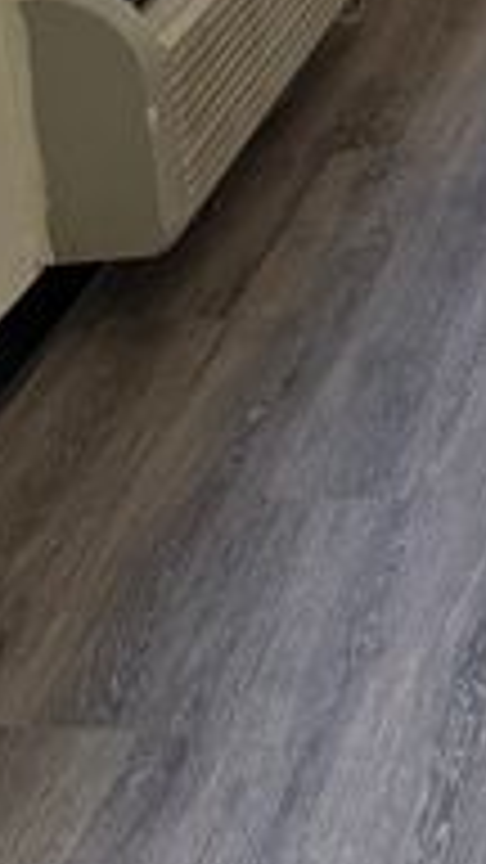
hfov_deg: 11.7
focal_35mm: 91
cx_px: 1026
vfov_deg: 21.0
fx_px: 2085
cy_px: -299
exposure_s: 1/121
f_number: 1.78
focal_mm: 6.76
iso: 125
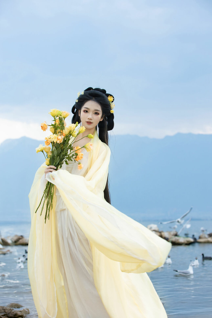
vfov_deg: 28.8
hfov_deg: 19.5
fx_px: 618
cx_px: 106
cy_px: 159
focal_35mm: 70
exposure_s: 1/250
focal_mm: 70
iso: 200
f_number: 5
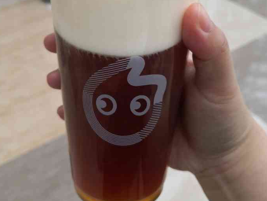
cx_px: 133
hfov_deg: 50.1
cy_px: 49
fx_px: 285
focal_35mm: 37
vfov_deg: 37.7
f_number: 1.6
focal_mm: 3.95
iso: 50
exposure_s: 1/263
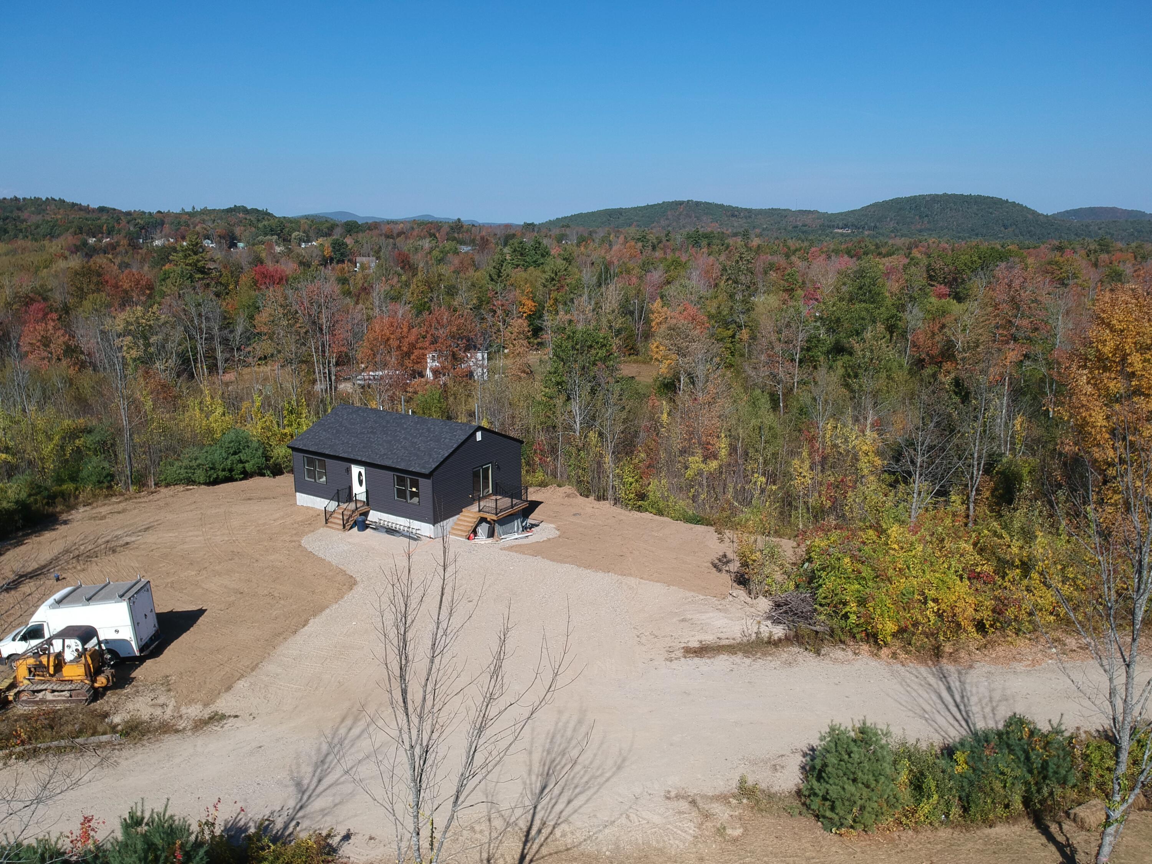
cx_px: 576
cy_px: 432
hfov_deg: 69.4
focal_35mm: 25
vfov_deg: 54.9
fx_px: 832
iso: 100
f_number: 2.6
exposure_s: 1/1600
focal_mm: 4.49
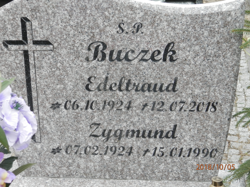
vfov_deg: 18.0
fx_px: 592
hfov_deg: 23.8
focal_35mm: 82
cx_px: 125
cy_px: 94
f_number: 4.2
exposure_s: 1/160
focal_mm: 14.6
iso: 160
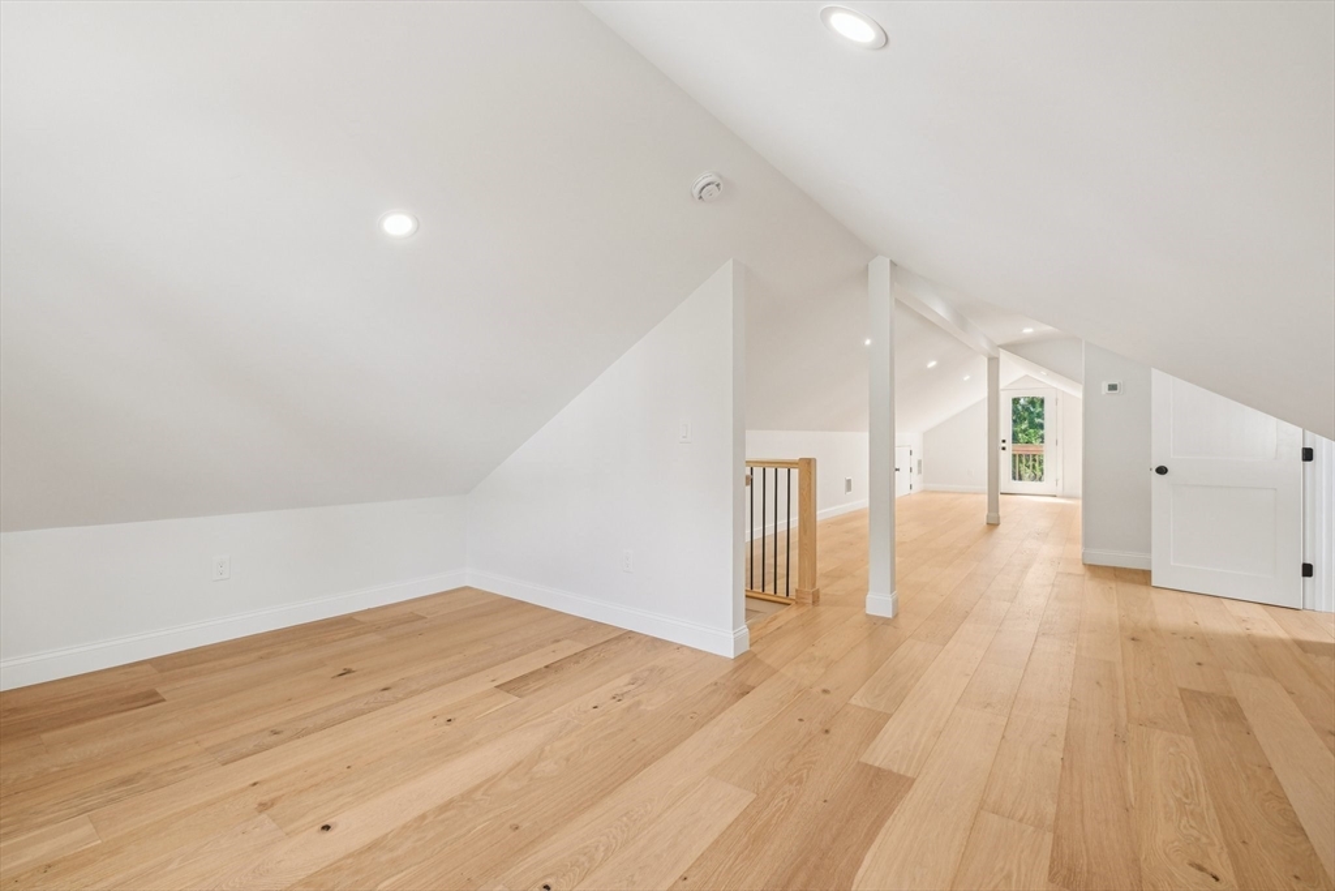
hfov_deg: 100.4
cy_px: 446
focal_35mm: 15
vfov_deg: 77.3
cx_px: 668
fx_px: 556
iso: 320
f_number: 5.6
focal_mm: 10
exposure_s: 1/20
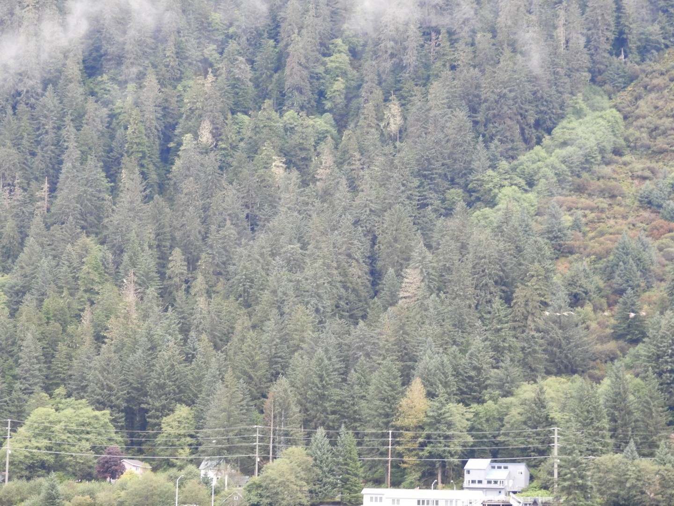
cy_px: 253
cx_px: 337
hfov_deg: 17.1
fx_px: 2239
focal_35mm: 115
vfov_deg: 12.9
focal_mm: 20.6
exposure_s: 1/60
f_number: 5
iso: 200
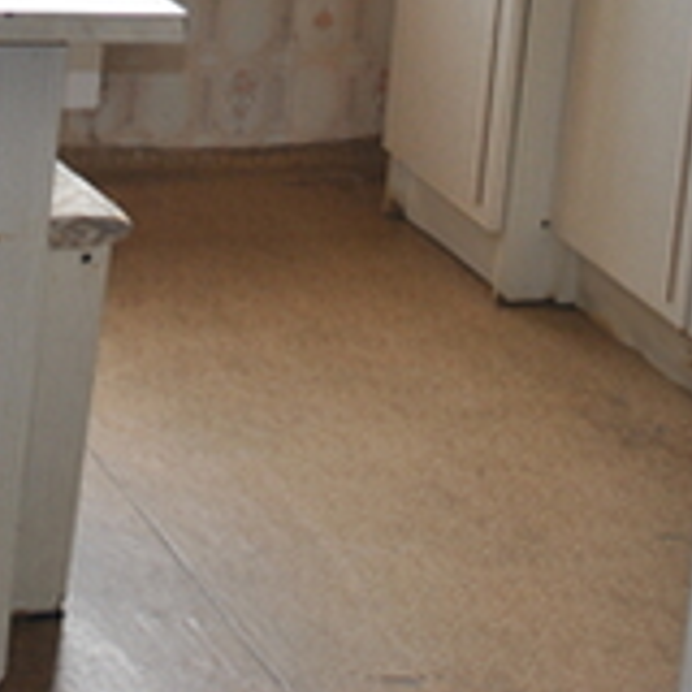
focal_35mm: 126
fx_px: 2850
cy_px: -329
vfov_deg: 13.1
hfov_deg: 13.7
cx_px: 48
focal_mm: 22
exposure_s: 1/80
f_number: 4
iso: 200
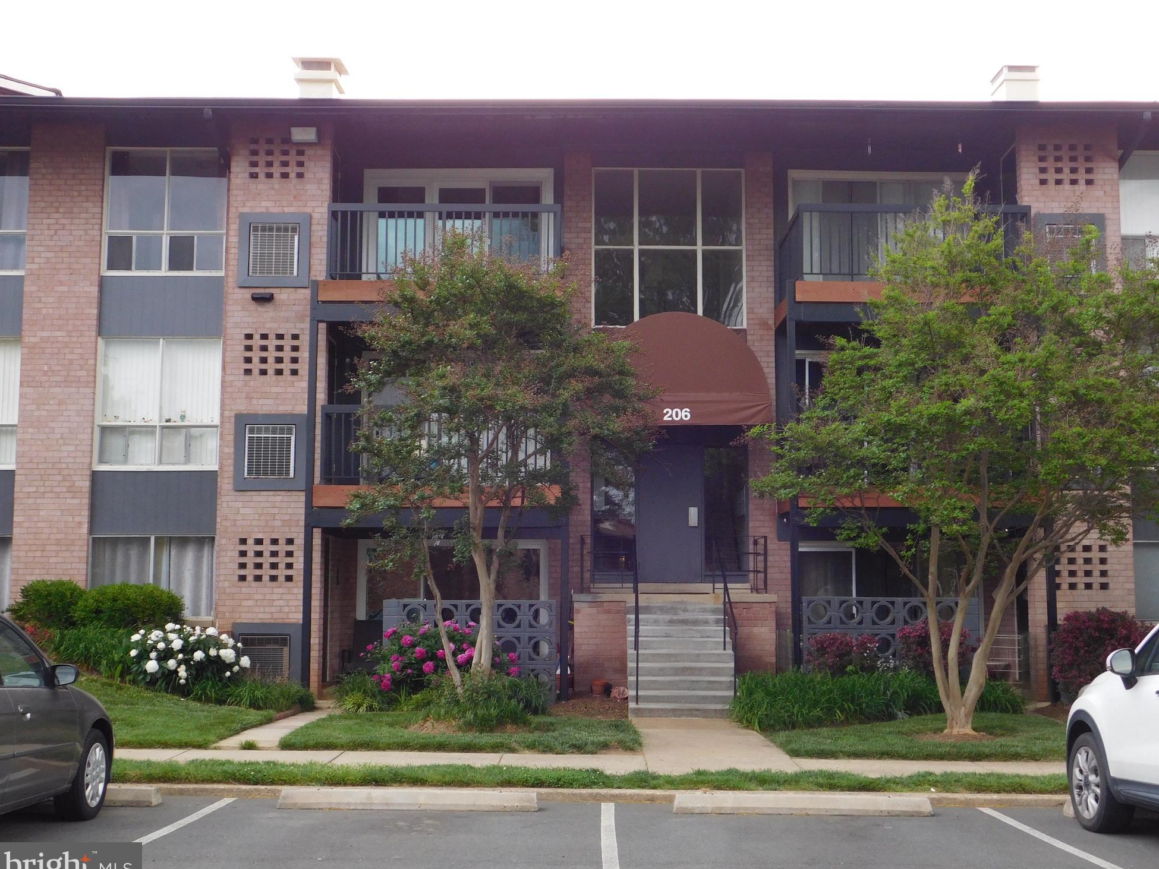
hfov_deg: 44.8
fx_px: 1406
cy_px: 435
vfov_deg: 34.4
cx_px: 602
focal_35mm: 42
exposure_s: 1/30
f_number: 3.6
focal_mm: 7.1
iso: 200
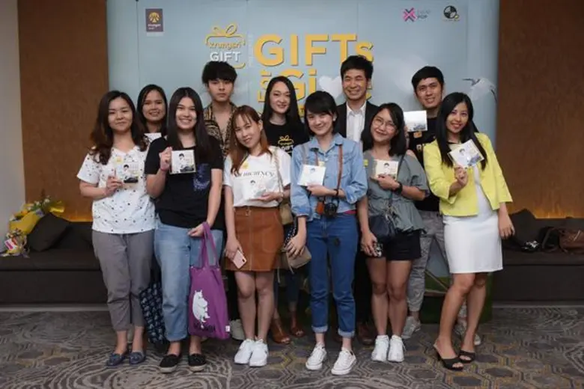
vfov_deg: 41.1
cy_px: 194
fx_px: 519
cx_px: 292
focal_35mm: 32
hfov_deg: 58.7
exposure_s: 1/100
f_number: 4
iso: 1000
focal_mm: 32
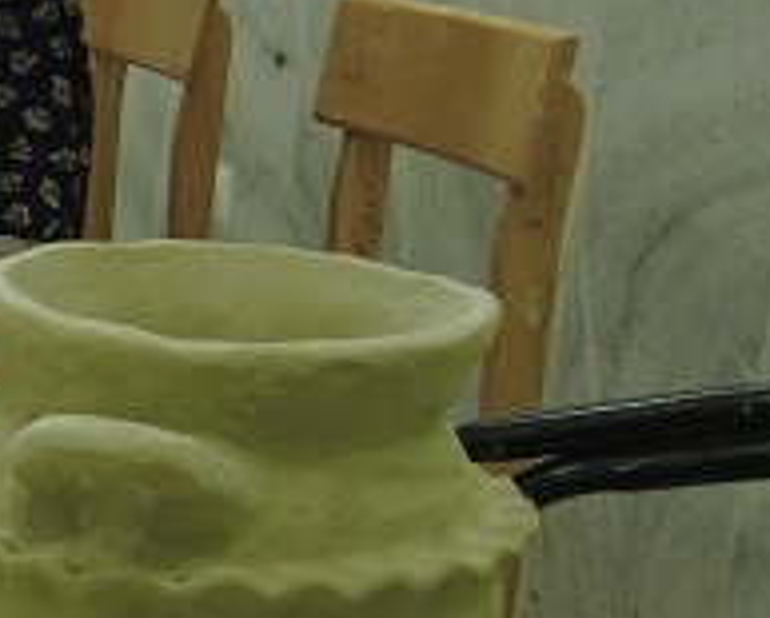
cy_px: 554
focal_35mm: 101
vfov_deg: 15.1
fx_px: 2305
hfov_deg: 14.9
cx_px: -846
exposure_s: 1/20
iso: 100
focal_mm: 4.4
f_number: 1.8
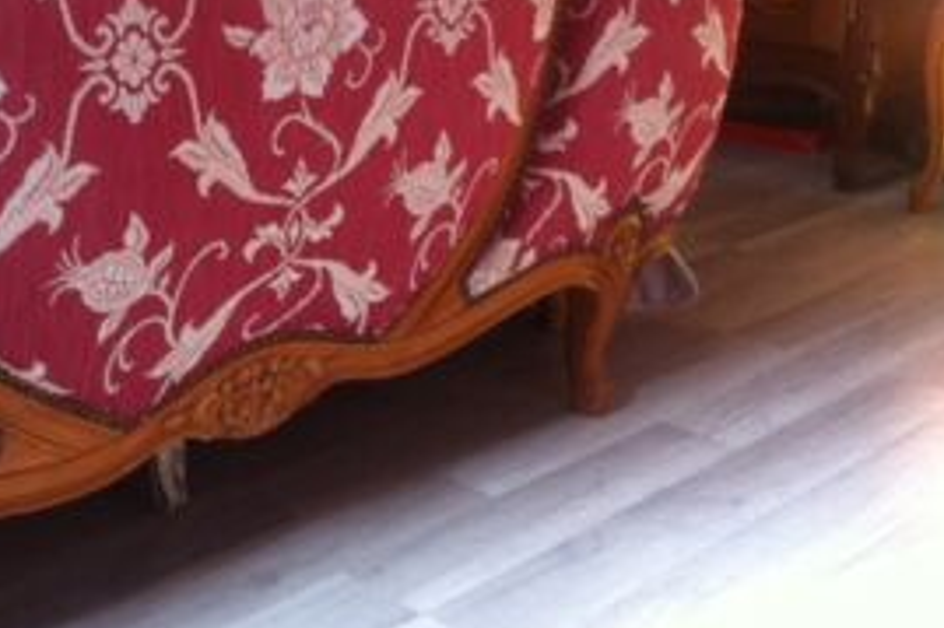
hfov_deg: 30.4
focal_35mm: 65
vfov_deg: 20.9
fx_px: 1703
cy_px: 279
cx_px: 221
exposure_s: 1/15
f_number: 2.8
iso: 160
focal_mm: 3.85
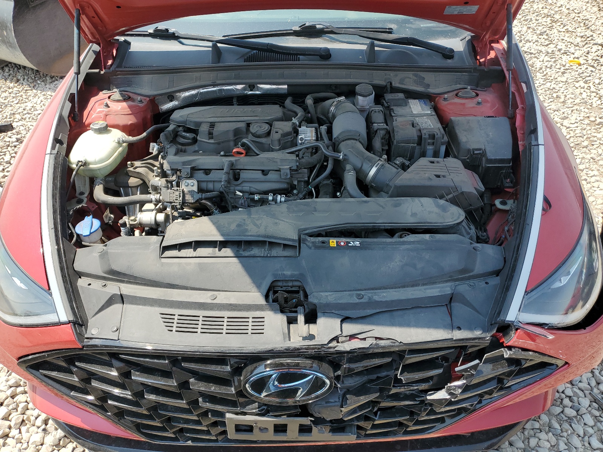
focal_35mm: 26
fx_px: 453
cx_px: 302
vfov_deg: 53.1
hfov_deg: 67.3
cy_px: 226
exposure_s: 1/1429
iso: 50
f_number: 1.5
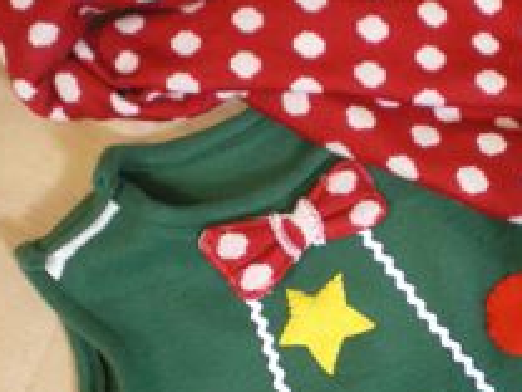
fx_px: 965
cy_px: 318
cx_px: 364
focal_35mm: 64
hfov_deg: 30.0
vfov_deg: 22.6
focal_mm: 6.3
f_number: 3.1
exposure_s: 1/6
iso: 400
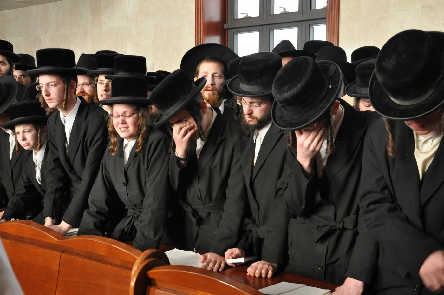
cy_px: 148
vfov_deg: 28.0
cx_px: 222
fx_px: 591
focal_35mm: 48
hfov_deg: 41.2
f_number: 5.6
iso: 1000
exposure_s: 1/60
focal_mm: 32
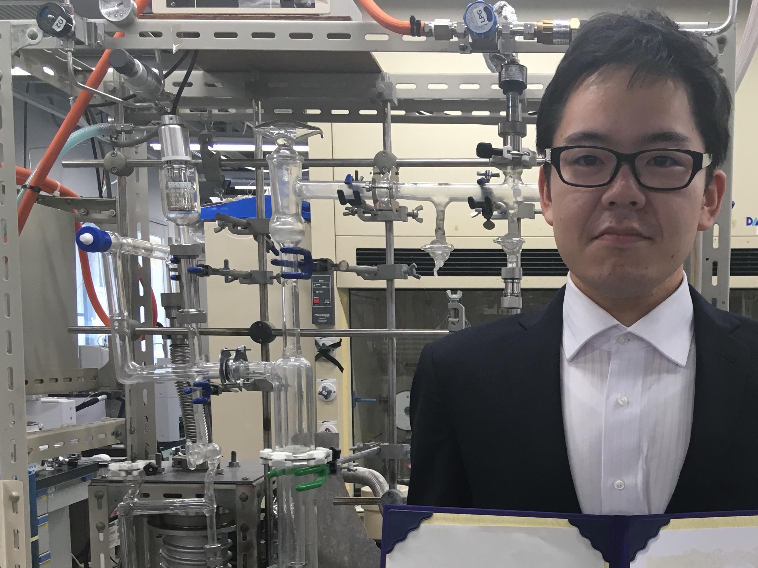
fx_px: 1007
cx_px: 552
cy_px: 440
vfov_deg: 30.9
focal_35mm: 46
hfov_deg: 40.3
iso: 64
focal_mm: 4.15
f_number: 2.2
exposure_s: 1/30
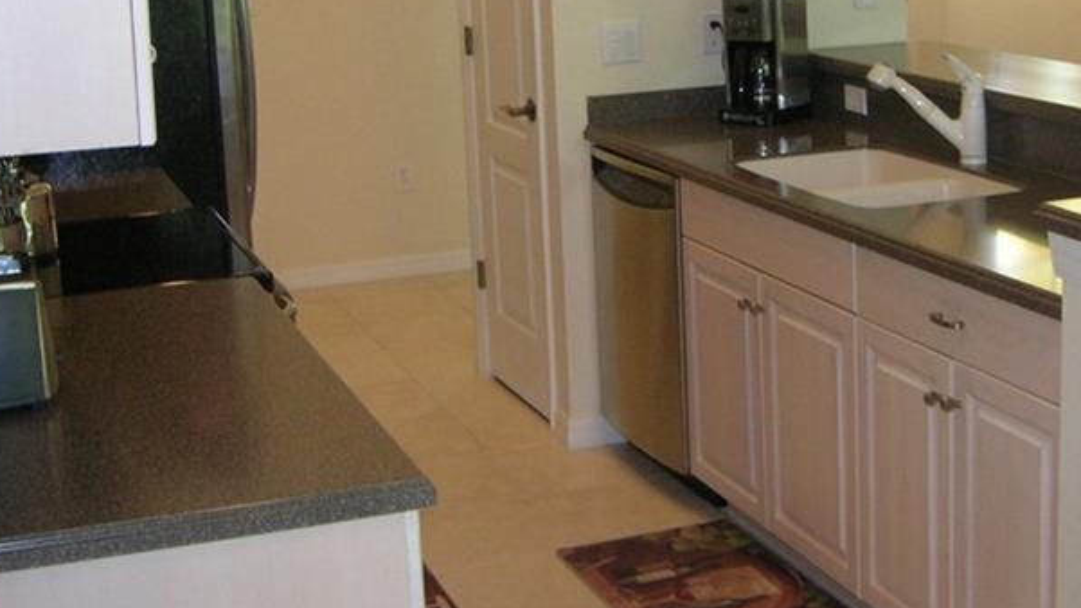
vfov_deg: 18.8
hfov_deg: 33.1
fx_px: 1806
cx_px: 692
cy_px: 62
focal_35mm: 63
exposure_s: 1/28
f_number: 2.9
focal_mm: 5.7
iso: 139
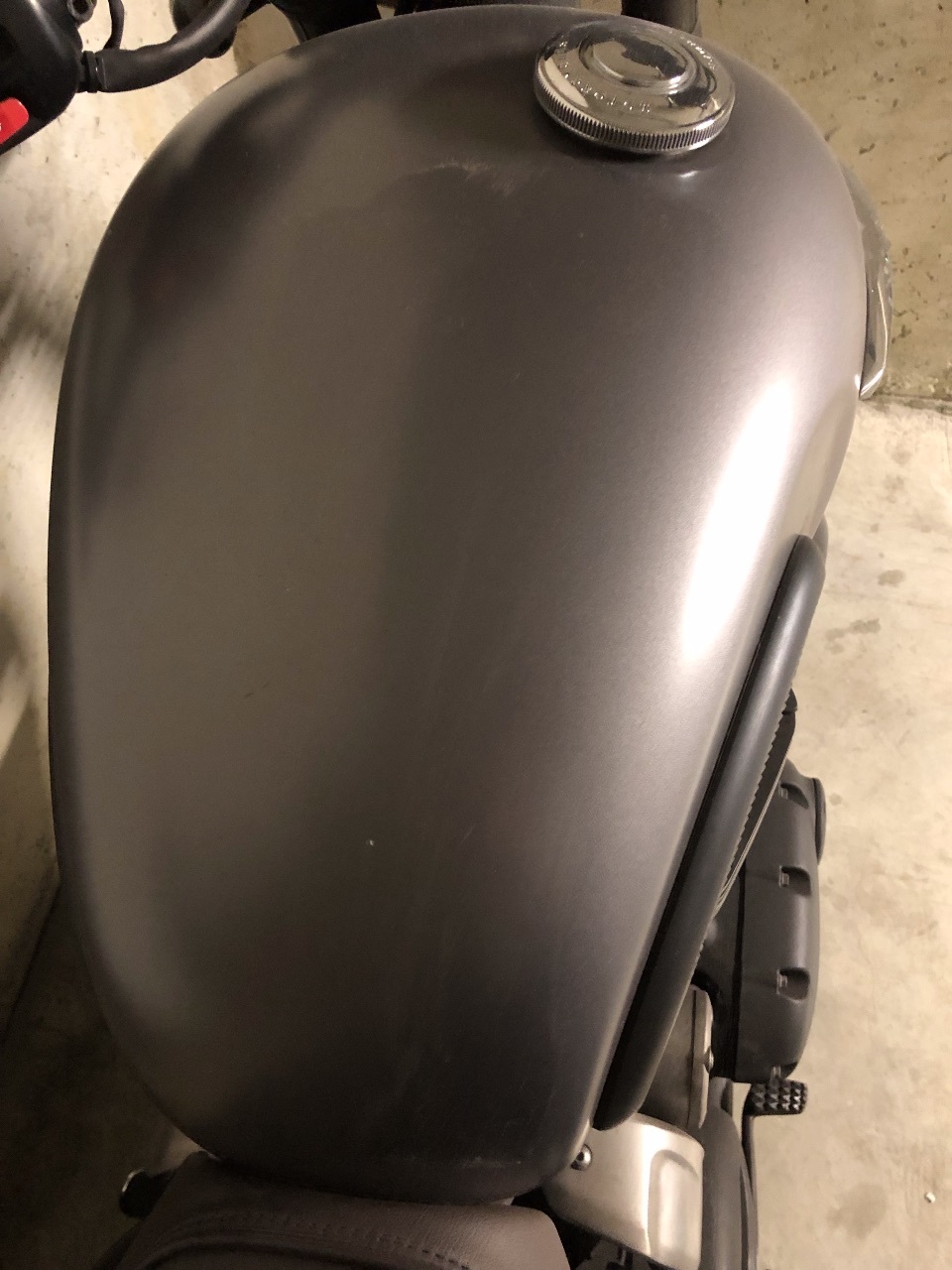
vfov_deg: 63.4
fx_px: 1027
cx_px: 476
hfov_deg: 49.7
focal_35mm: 28
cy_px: 635
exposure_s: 1/4
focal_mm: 4
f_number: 1.8
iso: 100
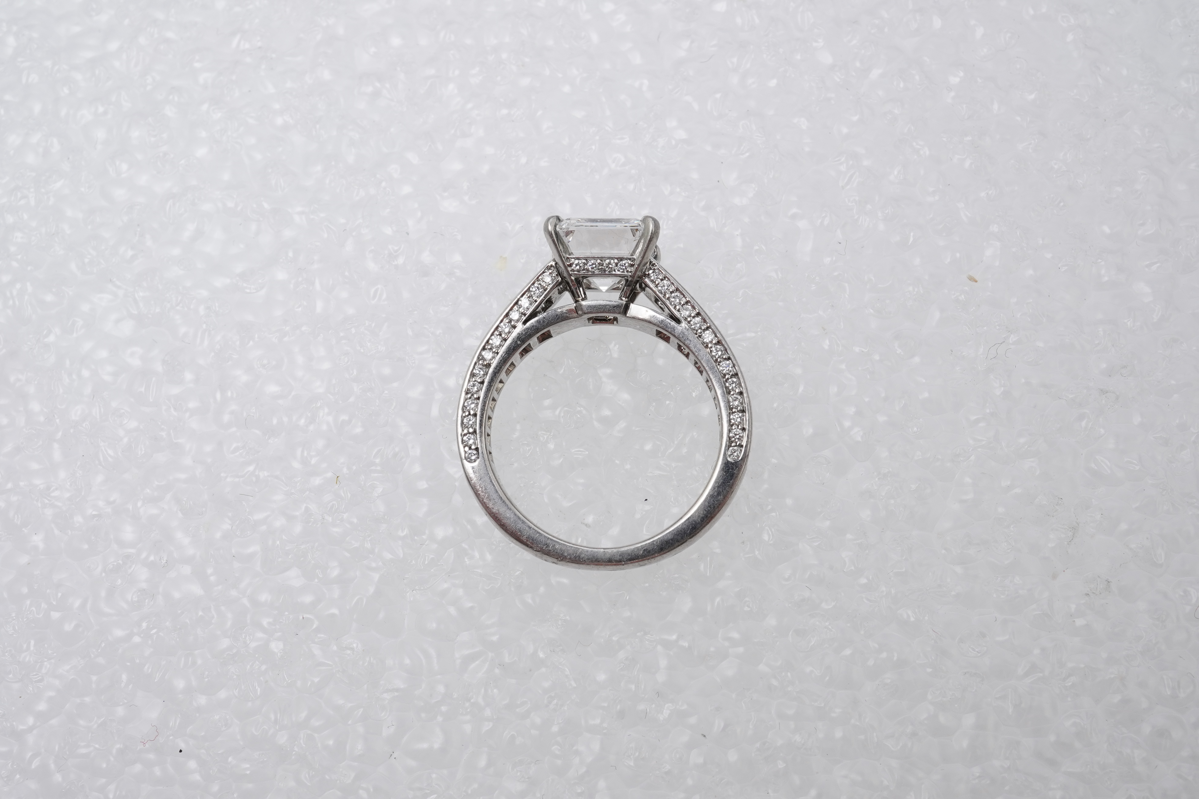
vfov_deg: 29.9
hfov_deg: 43.6
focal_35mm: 45
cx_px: 600
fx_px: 1499
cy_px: 400
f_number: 22
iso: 500
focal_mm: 30
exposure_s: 1/125
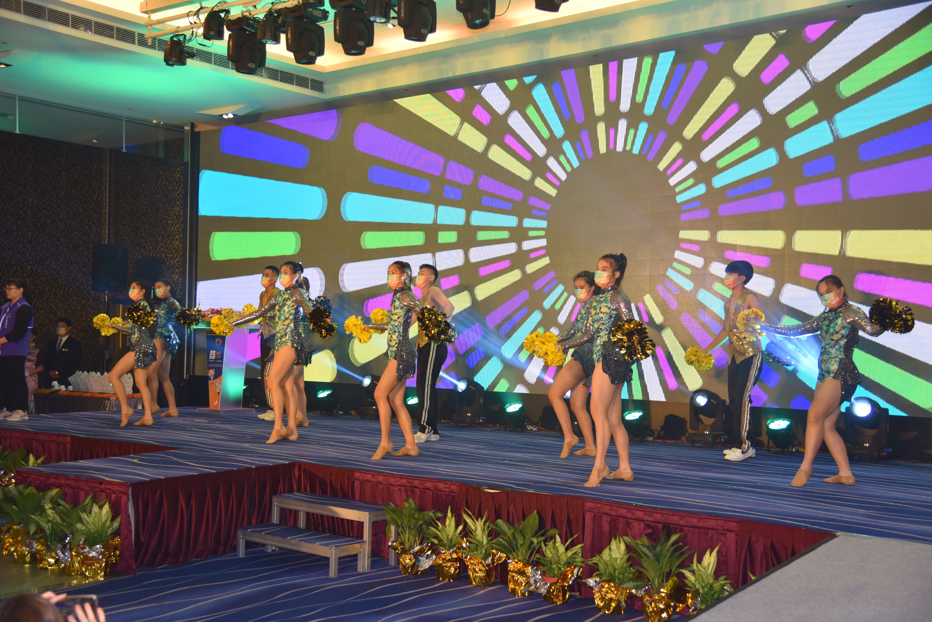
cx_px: 466
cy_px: 311
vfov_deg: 30.5
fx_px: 1139
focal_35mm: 44
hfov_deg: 44.5
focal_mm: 44
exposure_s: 1/250
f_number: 4
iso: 800
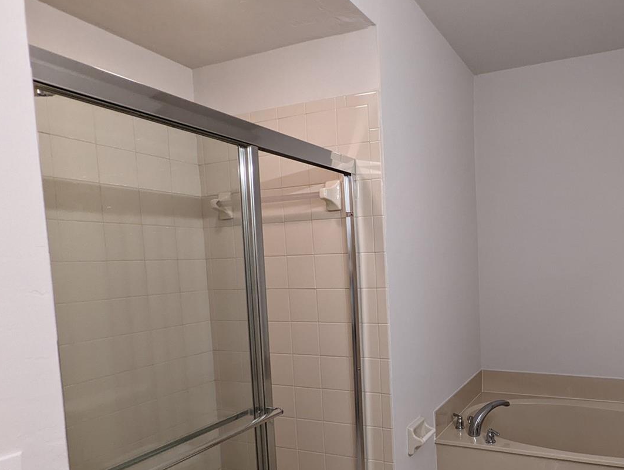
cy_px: 290
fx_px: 433
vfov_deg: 56.3
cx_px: 460
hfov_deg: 67.4
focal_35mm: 24
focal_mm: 2.35
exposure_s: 1/30
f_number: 2.2
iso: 158
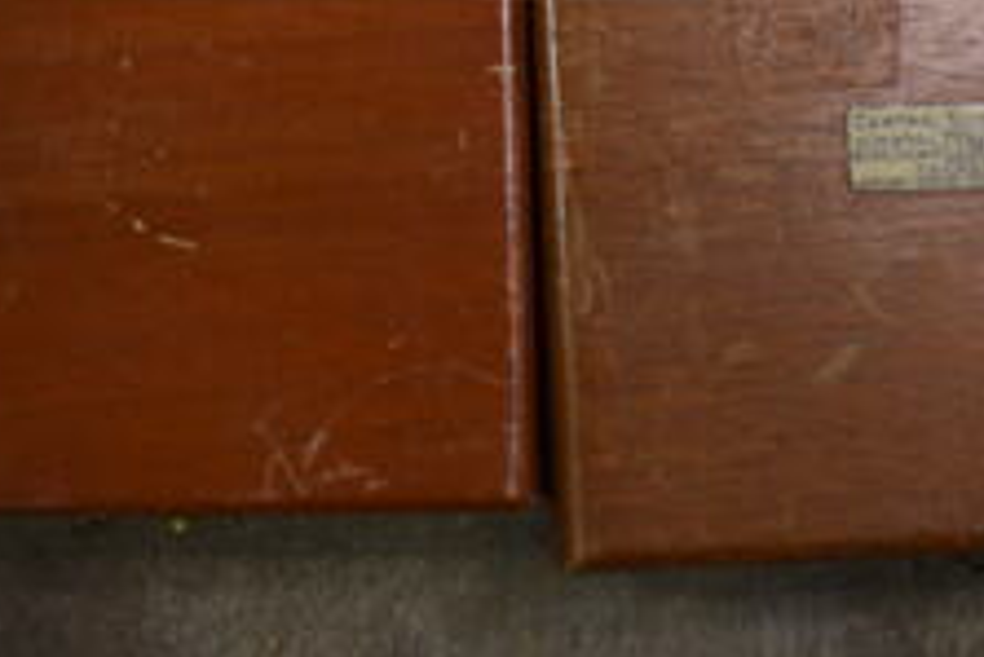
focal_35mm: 74
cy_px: -234
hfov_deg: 27.3
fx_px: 2024
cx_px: 428
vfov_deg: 17.2
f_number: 3.5
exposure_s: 1/125
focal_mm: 18
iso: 800
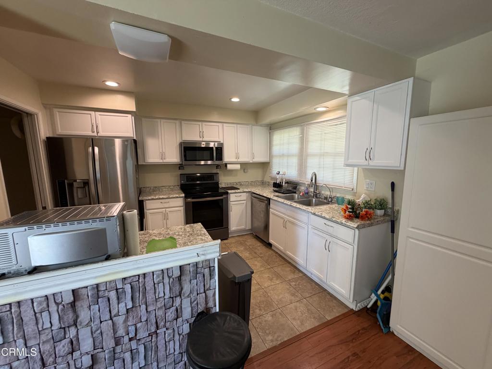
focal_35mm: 14
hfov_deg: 102.1
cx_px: 246
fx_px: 199
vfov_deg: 85.7
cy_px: 184
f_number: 2.2
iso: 250
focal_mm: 2.22
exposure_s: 1/120
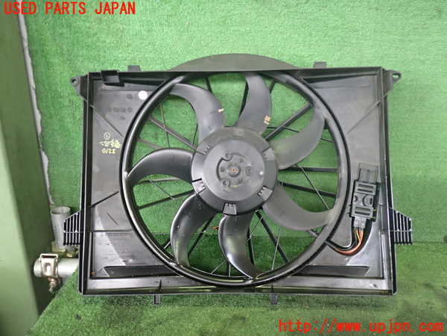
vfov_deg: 46.8
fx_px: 387
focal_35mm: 30
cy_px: 168
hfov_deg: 60.0
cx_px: 224
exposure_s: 1/30
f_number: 2.3
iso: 400
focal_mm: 5.4
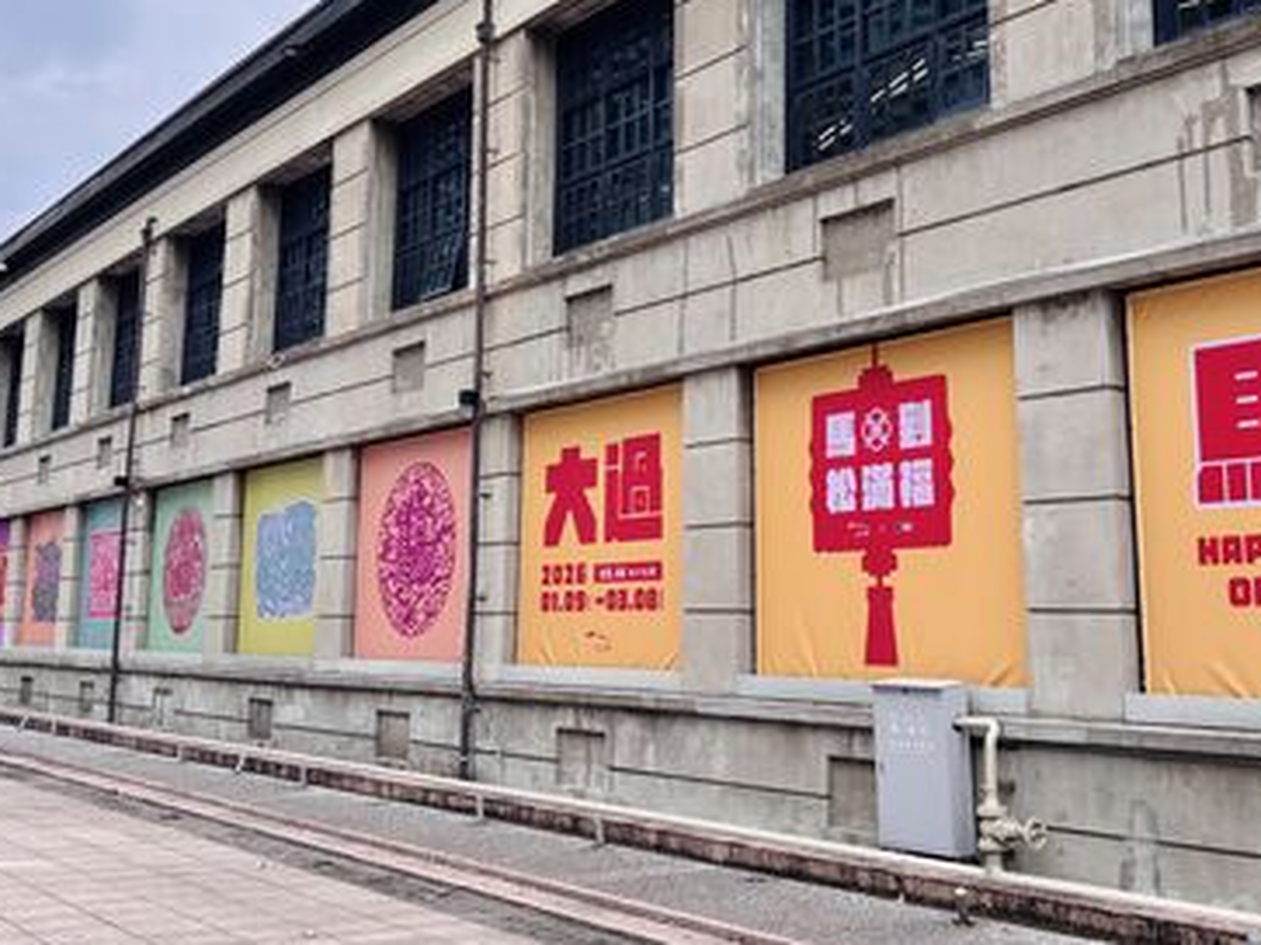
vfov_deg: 33.3
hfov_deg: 43.8
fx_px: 1566
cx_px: 688
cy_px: 323
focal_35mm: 43
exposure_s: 1/1068
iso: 50
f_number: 1.6
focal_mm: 5.96
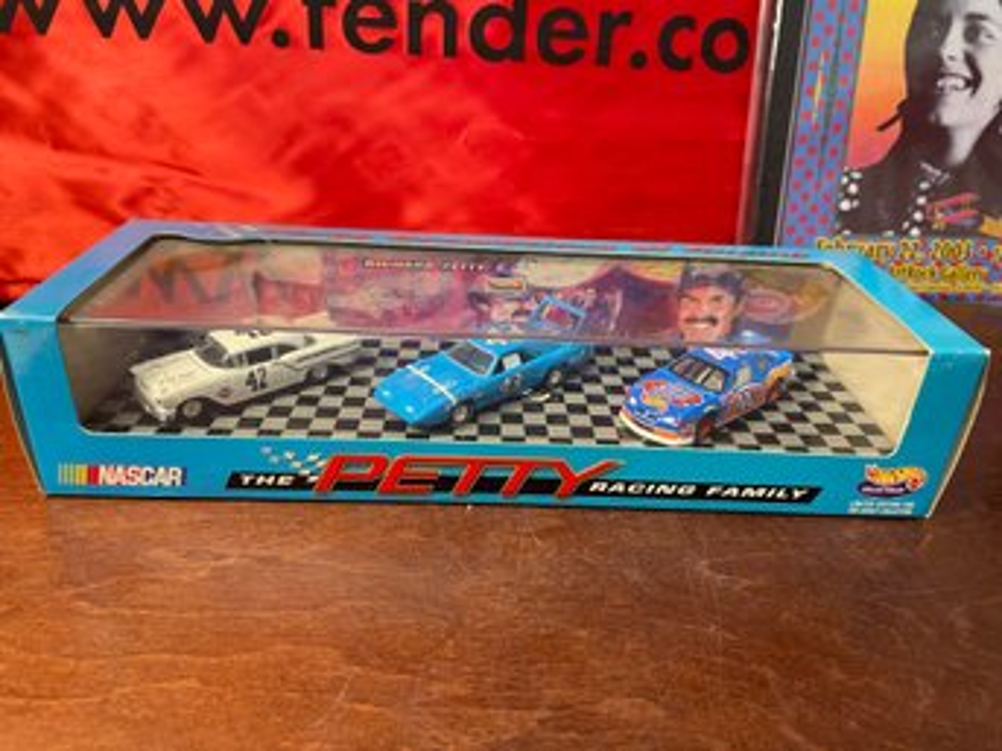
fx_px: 752
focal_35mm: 26
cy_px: 376
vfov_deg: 53.0
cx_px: 501
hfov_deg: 67.3
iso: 125
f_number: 1.6
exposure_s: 1/60
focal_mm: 4.2
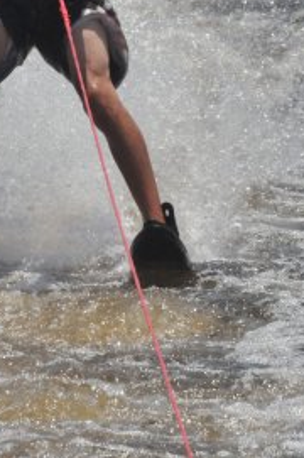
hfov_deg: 2.1
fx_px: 8432
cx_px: 16
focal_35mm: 664
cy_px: 20
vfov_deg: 3.1
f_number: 18
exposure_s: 1/1250
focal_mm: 200
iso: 1600
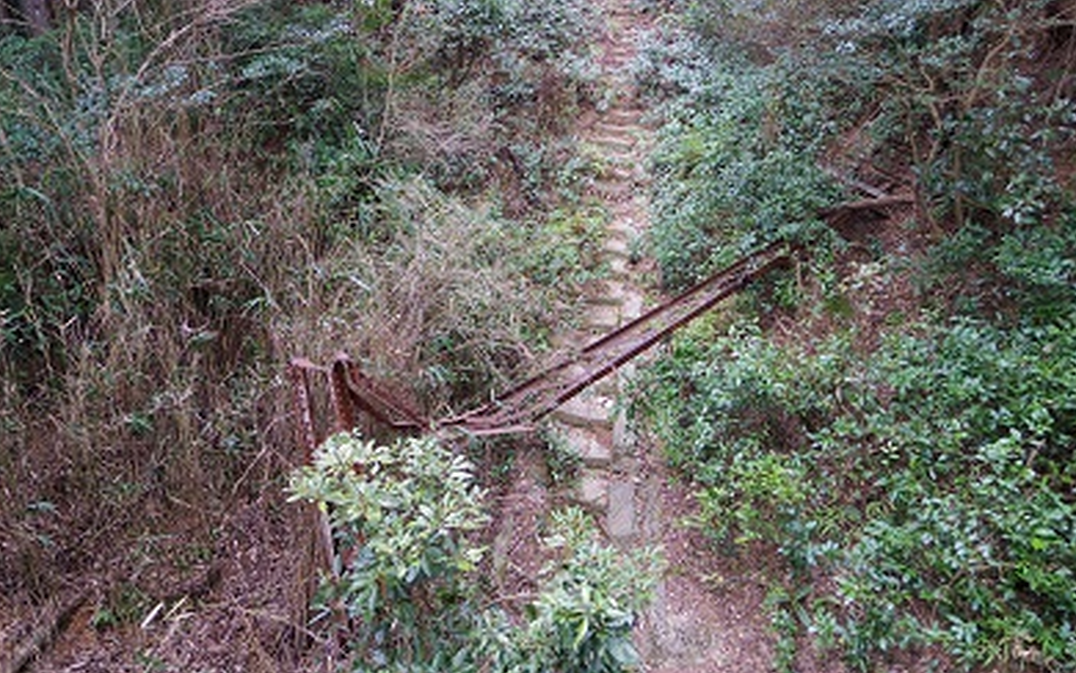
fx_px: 733
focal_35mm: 25
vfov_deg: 48.9
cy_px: 262
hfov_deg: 72.5
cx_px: 541
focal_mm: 5
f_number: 2.8
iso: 400
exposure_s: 1/40
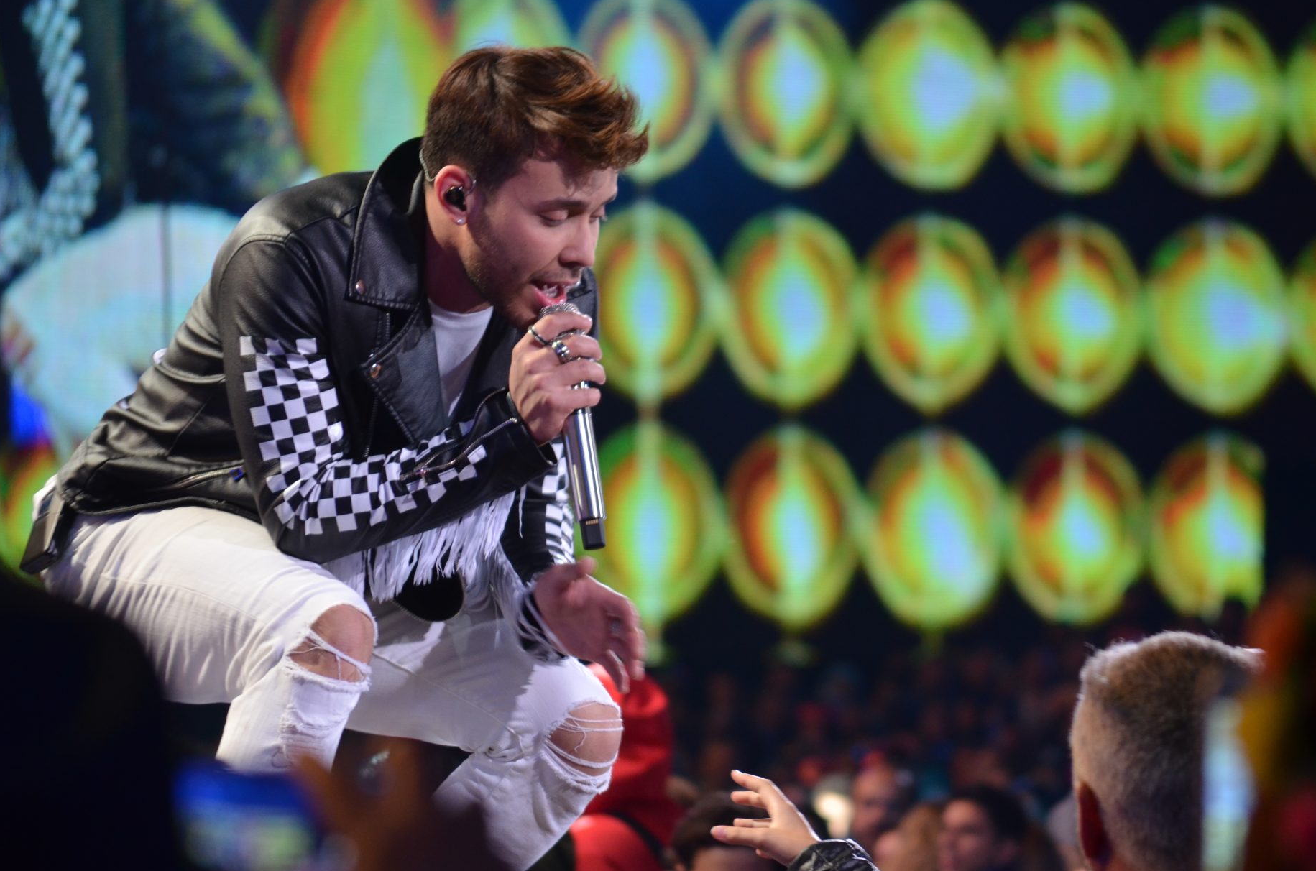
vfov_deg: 6.0
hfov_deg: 9.1
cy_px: 451
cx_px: 712
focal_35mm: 227
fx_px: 8263
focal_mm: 135
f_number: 5
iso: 800
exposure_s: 1/125
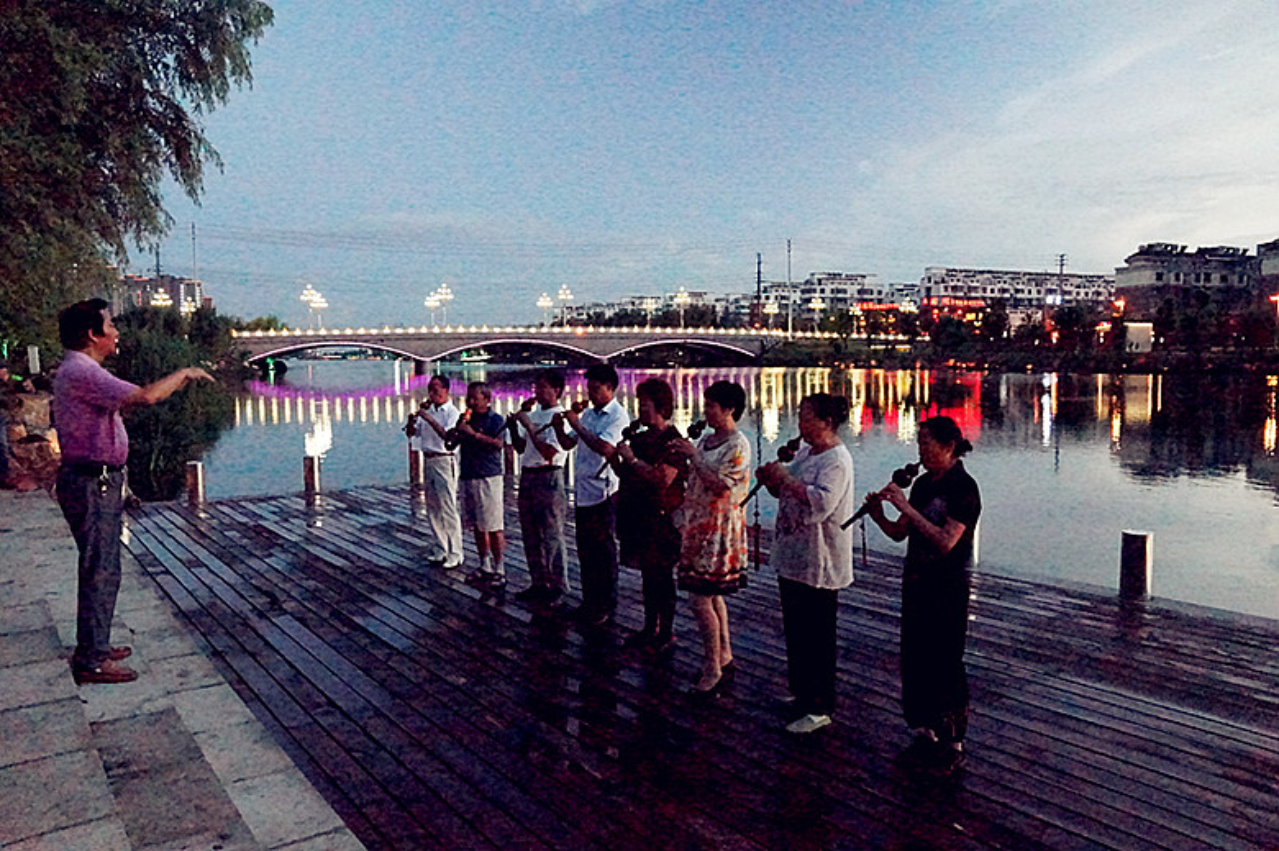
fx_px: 852
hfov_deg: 73.8
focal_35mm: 24
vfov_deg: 53.1
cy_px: 426
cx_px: 640
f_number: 4
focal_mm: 16
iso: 16000
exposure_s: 1/60
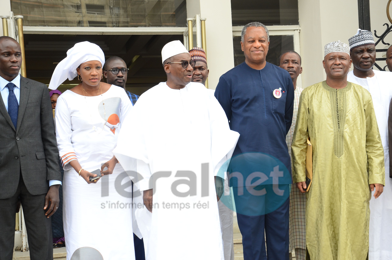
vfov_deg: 18.1
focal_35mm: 75
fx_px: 815
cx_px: 196
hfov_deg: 27.0
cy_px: 130
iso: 500
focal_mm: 50
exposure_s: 1/250
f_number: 7.1
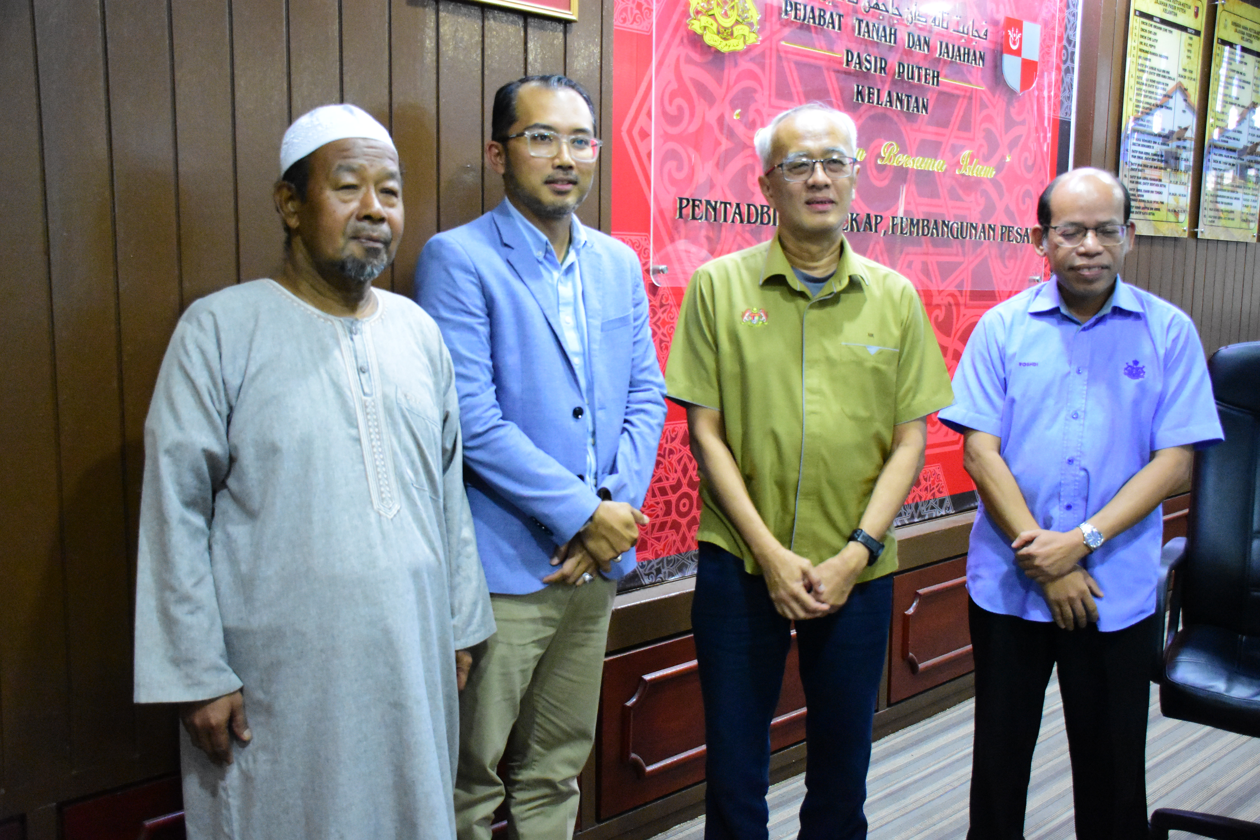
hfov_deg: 55.1
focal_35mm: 34
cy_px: 420
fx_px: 1207
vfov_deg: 38.4
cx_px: 630
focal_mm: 23
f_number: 3.8
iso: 8000
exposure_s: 1/160
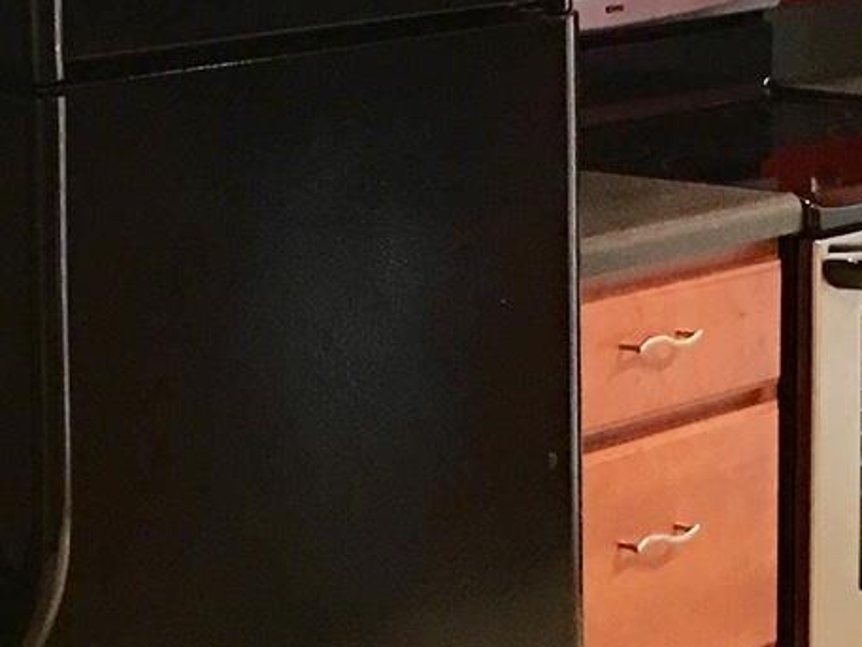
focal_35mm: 128
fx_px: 3188
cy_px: 124
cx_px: 241
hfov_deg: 15.3
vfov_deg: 11.5
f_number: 2.2
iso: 80
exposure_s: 1/10
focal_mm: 4.15
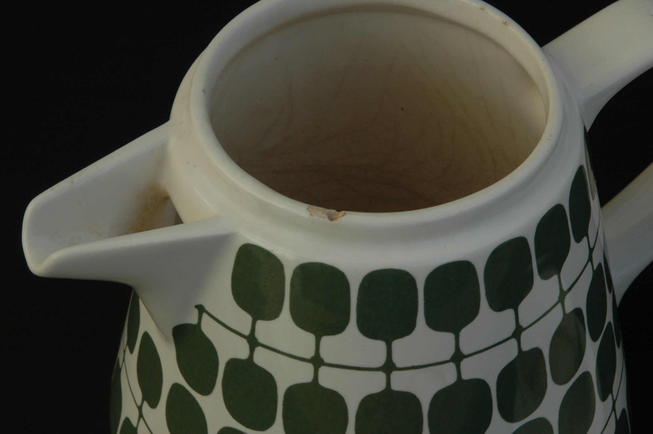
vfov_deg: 13.0
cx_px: 326
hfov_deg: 19.5
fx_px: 1902
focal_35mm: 105
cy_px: 217
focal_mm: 70
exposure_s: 1/80
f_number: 22
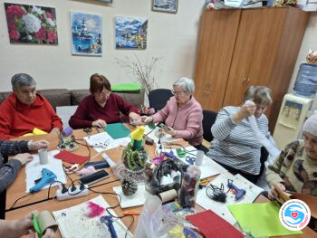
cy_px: 119
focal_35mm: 23
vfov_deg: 58.9
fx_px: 211
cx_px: 158
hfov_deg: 73.9
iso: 250
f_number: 1.8
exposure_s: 1/33
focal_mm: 5.54
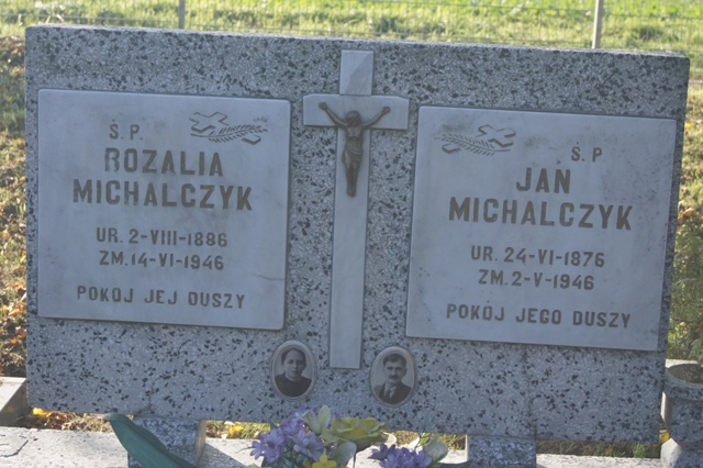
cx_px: 352
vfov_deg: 18.2
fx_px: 1464
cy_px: 234
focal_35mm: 75
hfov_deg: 27.0
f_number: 8
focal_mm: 50
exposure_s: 1/160
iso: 200
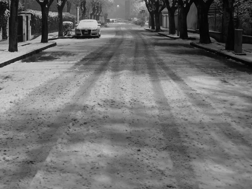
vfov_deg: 26.9
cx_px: 97
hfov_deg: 36.0
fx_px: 386
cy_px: 35
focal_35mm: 53
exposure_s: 1/15
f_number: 3.5
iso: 3200
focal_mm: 18
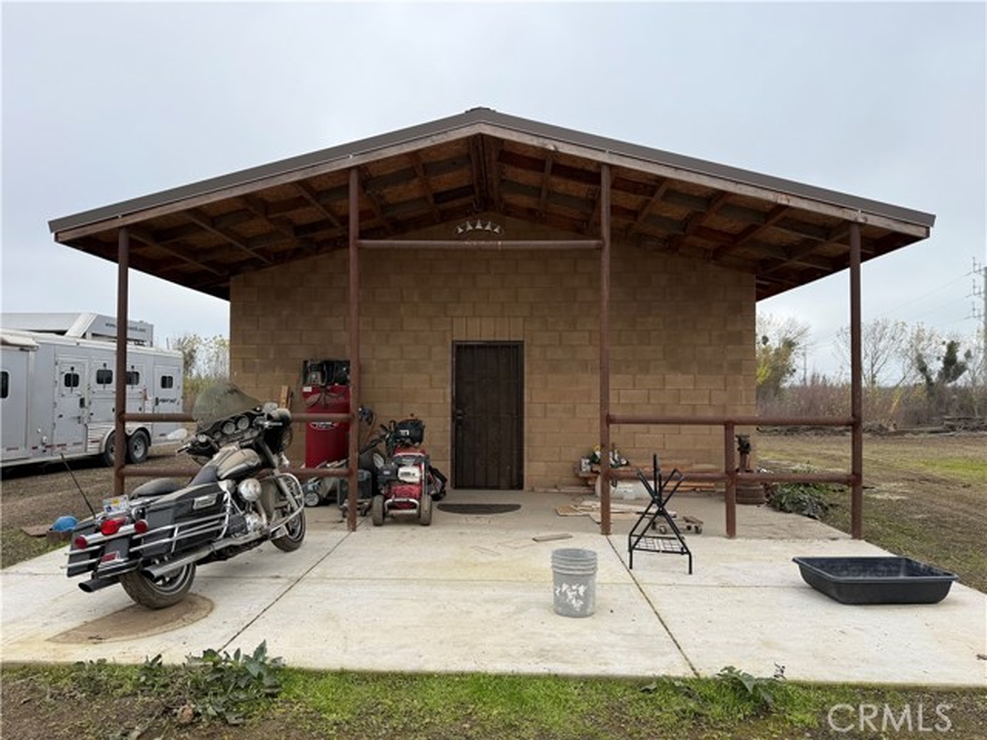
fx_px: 684
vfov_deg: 56.8
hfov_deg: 71.6
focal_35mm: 24
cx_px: 494
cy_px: 370
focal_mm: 6.76
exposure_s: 1/1410
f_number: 1.78
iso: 80
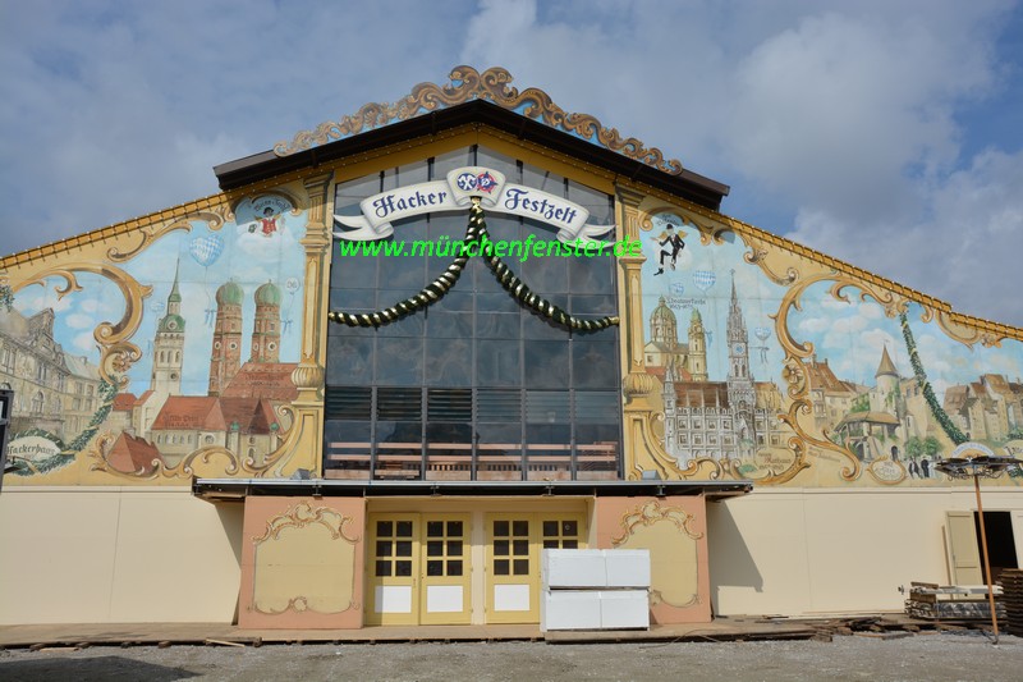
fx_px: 895
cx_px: 512
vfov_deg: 41.7
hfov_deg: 59.5
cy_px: 341
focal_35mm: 32
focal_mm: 21
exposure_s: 1/400
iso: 100
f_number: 10
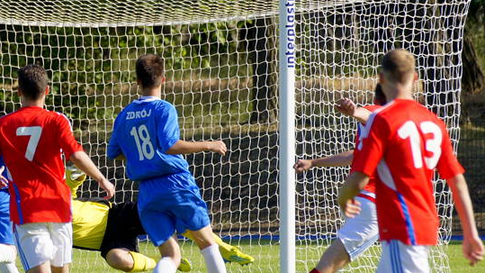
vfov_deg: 2.1
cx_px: 140
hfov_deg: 3.8
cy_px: 177
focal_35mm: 570
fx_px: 7329
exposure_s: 1/1250
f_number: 5.6
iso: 400
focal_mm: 230
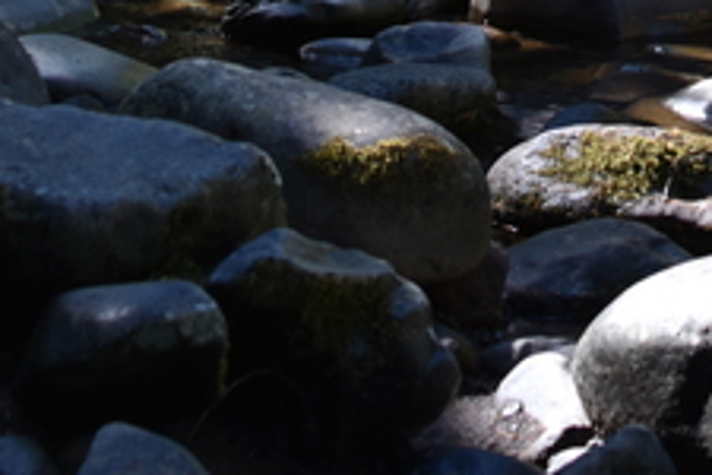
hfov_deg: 12.7
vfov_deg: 7.8
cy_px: -798
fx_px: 3144
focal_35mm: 159
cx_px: 788
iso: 100
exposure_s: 1/100
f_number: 5
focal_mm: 28
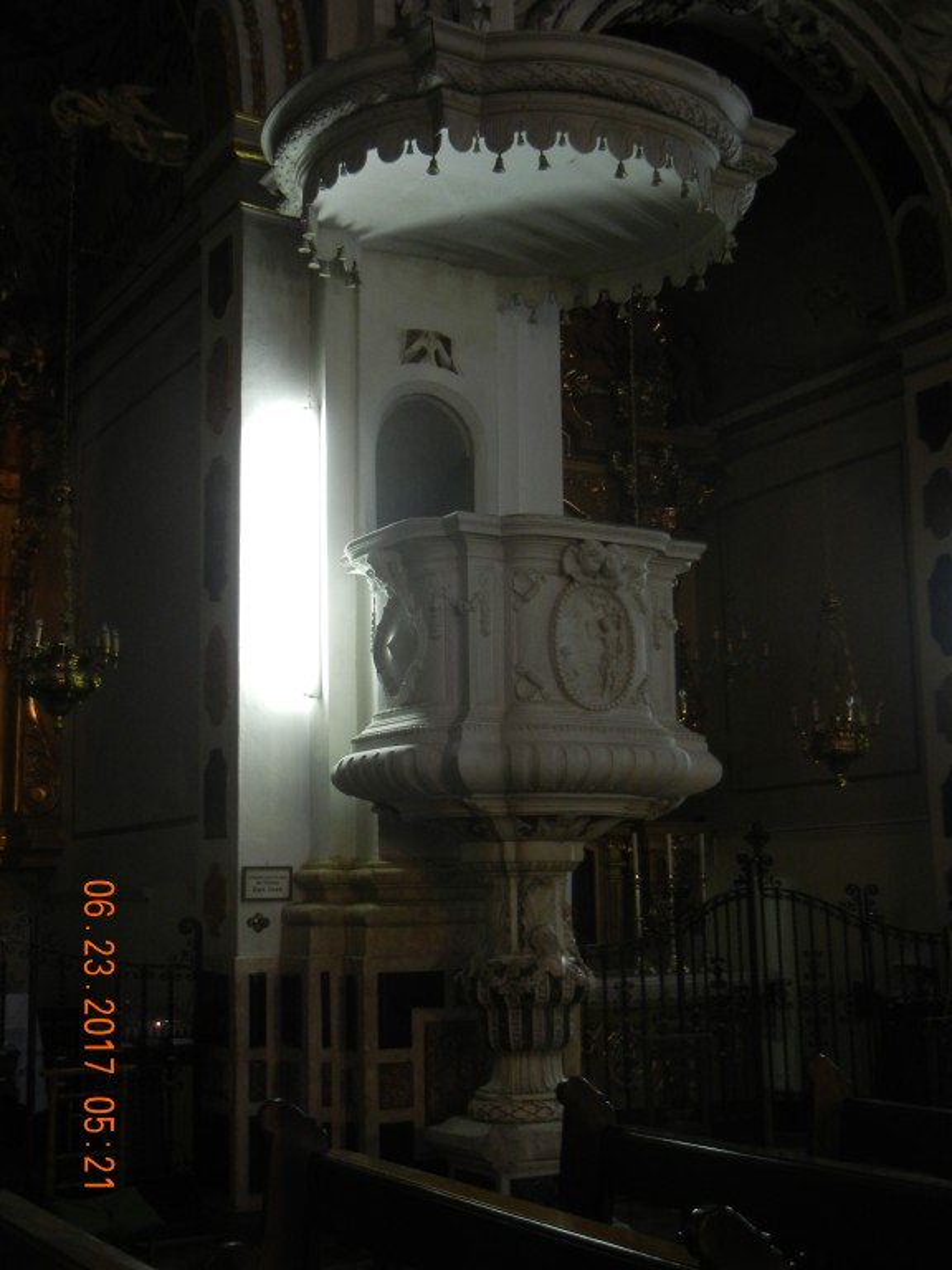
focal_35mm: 45
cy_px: 635
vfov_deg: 42.1
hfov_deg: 32.2
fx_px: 1650
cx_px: 476
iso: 400
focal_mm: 8.1
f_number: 3.8
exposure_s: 1/19.3
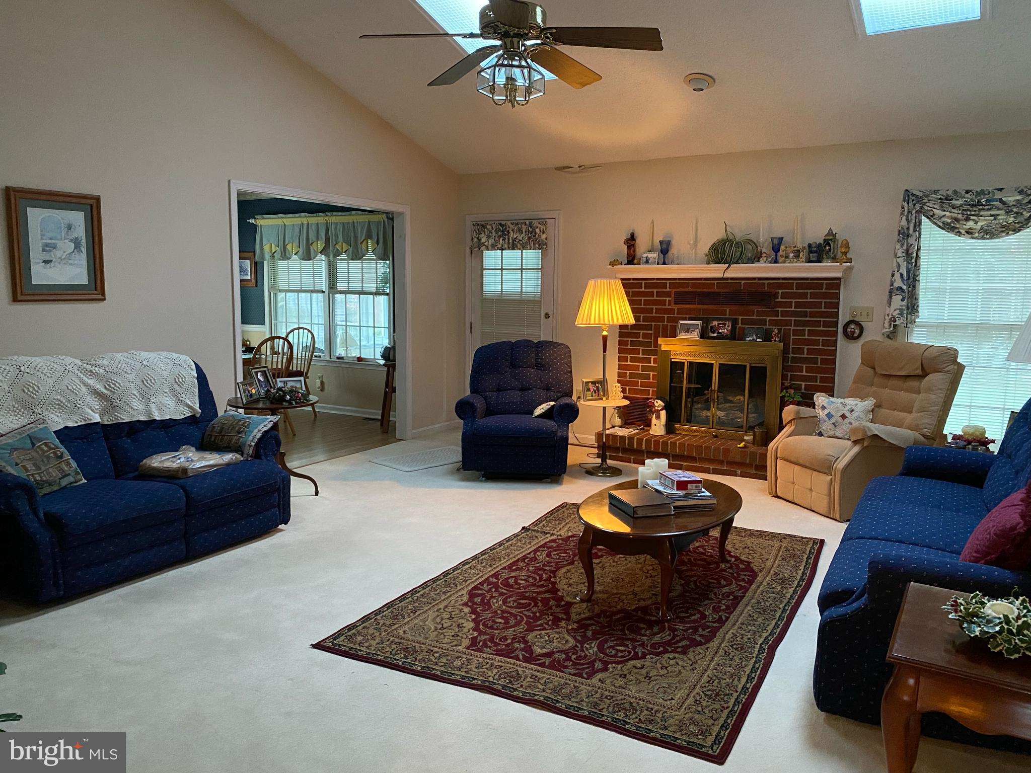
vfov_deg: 53.1
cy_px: 386
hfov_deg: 67.3
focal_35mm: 26
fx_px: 774
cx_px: 516
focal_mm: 4.25
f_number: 1.8
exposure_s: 1/30
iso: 640
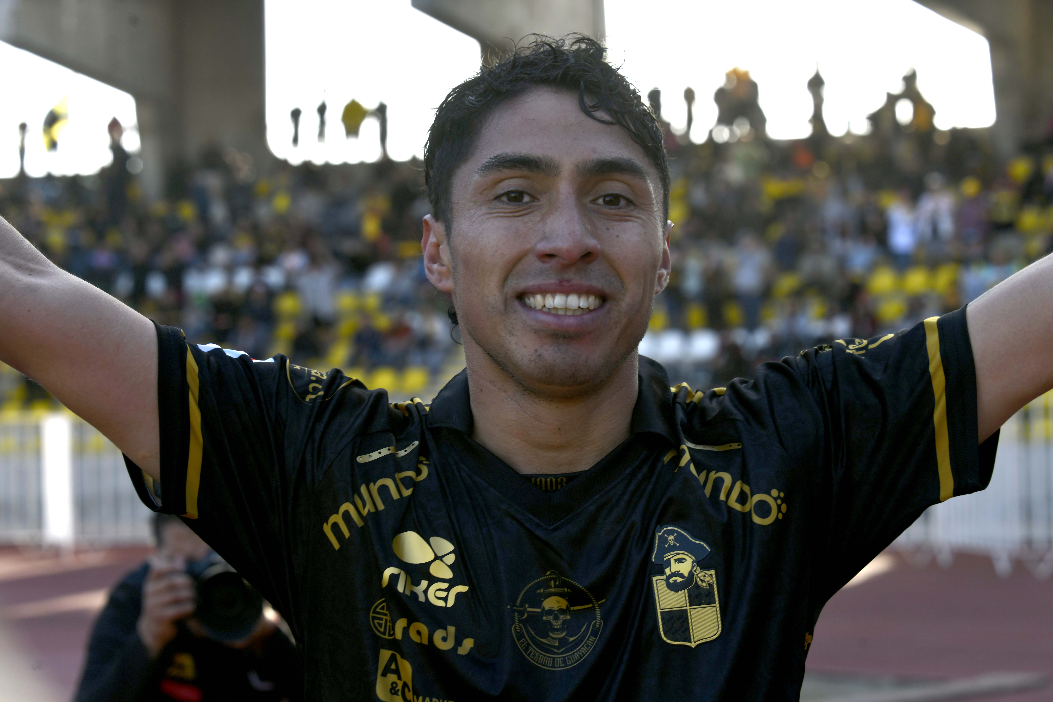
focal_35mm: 80
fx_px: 2340
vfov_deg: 17.1
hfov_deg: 25.4
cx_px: 526
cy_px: 351
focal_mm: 80
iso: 125
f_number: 5
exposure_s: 1/320
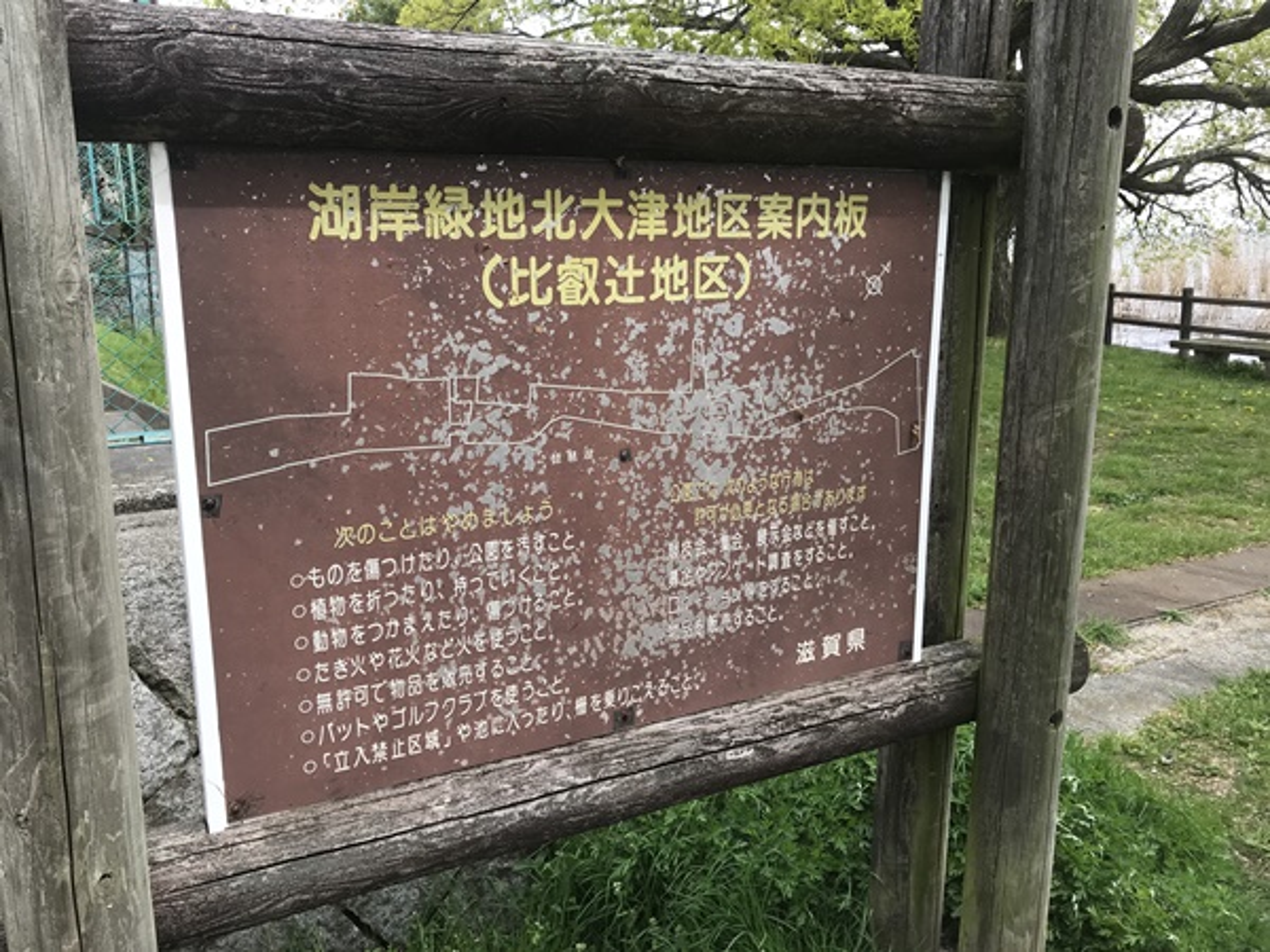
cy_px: 476
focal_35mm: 28
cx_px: 635
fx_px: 1027
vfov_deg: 49.7
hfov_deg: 63.4
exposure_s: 1/630
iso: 20
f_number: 1.8
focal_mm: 3.99
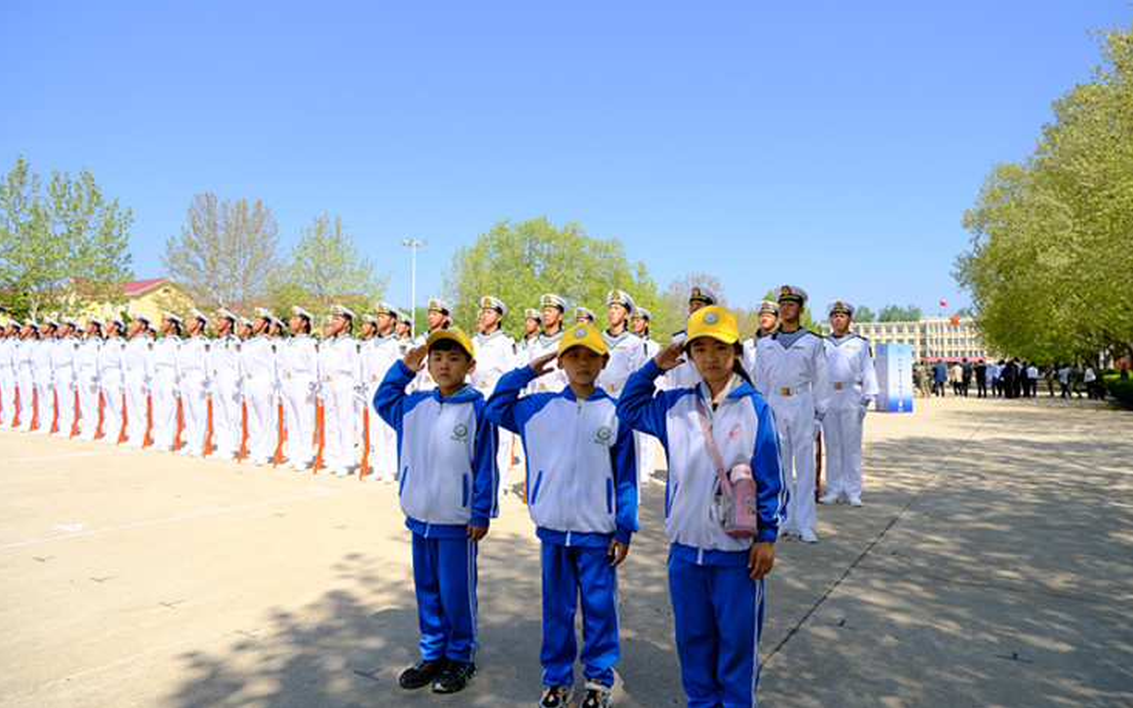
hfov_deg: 74.8
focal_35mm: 24
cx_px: 575
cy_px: 323
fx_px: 741
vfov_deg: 51.0
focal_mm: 15
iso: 320
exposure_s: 1/1600
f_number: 4
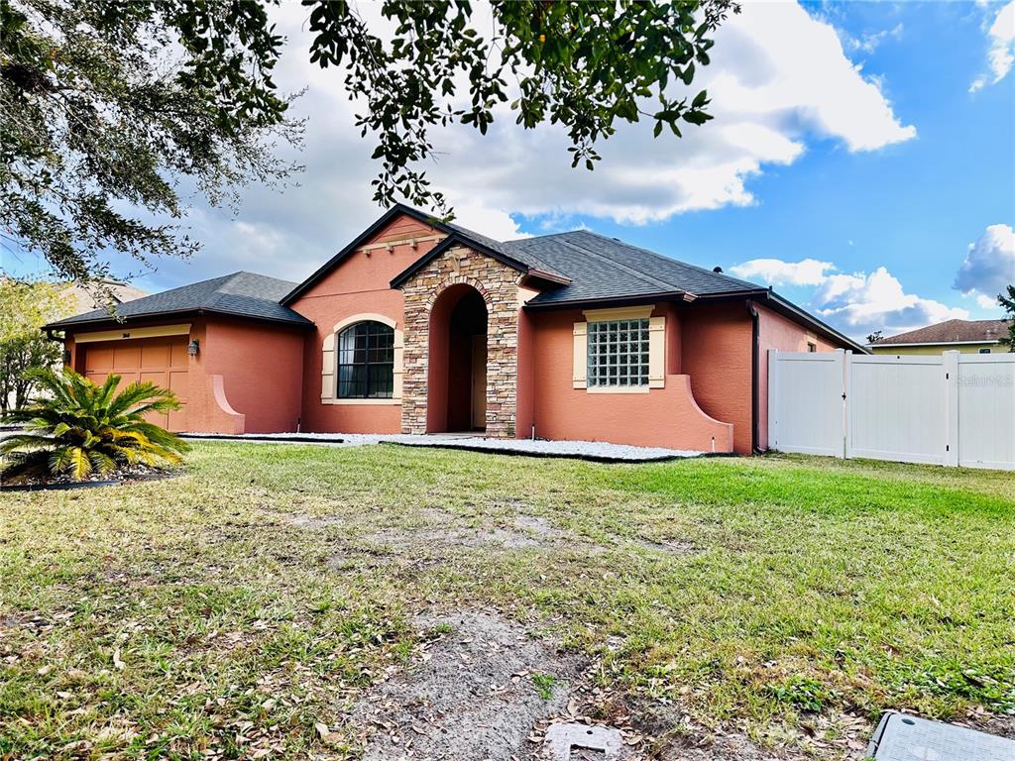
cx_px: 508
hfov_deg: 71.6
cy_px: 380
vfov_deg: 56.8
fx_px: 704
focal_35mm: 24
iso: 80
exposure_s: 1/642
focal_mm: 6.86
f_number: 1.78
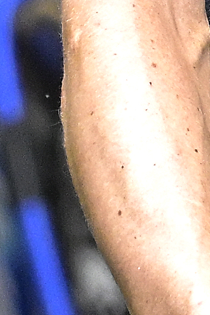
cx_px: 579
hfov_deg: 0.5
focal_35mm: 3044
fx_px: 26633
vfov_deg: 0.7
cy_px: -243
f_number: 5
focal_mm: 200
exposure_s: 1/2500
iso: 2500
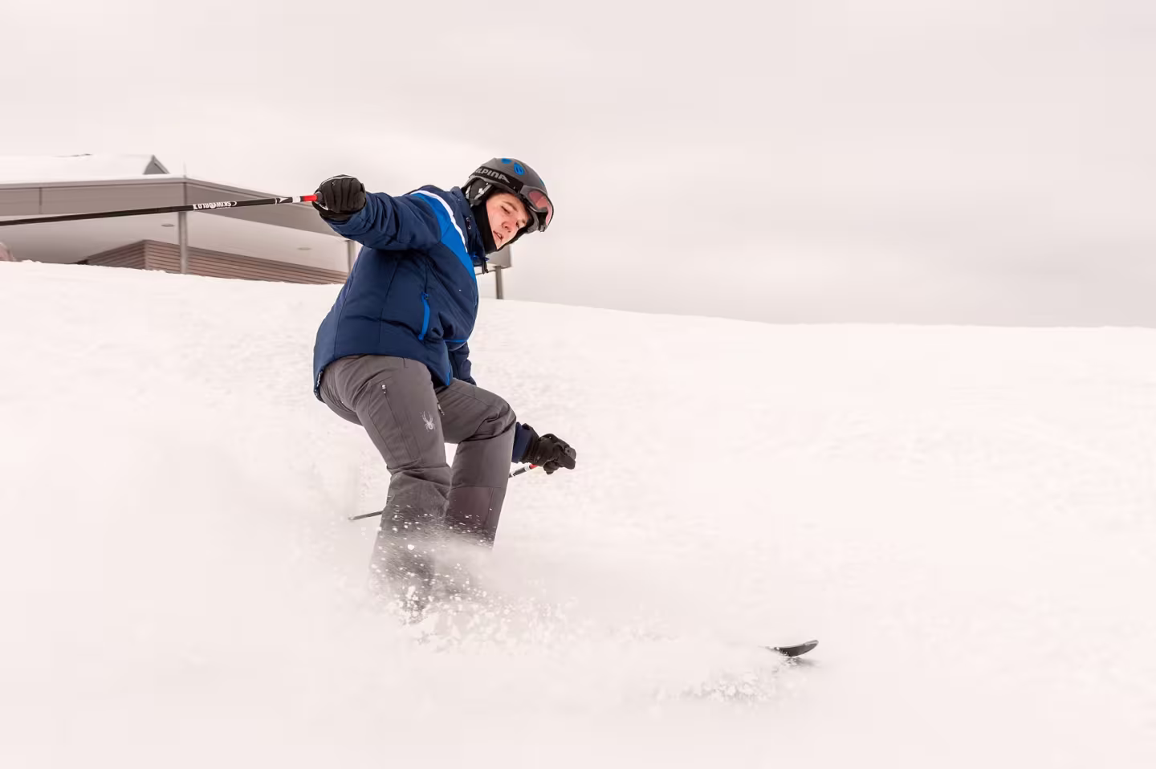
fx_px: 2246
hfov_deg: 28.9
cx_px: 578
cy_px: 384
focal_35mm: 70
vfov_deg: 19.4
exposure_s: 1/400
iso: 200
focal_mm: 70
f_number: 10
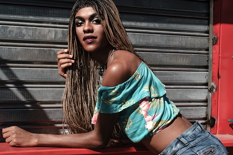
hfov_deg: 28.1
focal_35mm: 72
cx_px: 122
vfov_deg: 18.9
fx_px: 466
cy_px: 75
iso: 100
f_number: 7.1
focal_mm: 40
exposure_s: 1/500
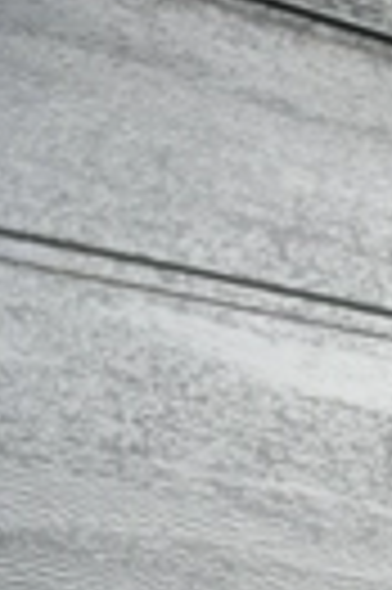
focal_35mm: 73
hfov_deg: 16.9
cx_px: -194
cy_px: 527
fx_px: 1195
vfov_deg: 26.8
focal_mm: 6.18
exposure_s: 1/278
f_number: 1.65
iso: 50
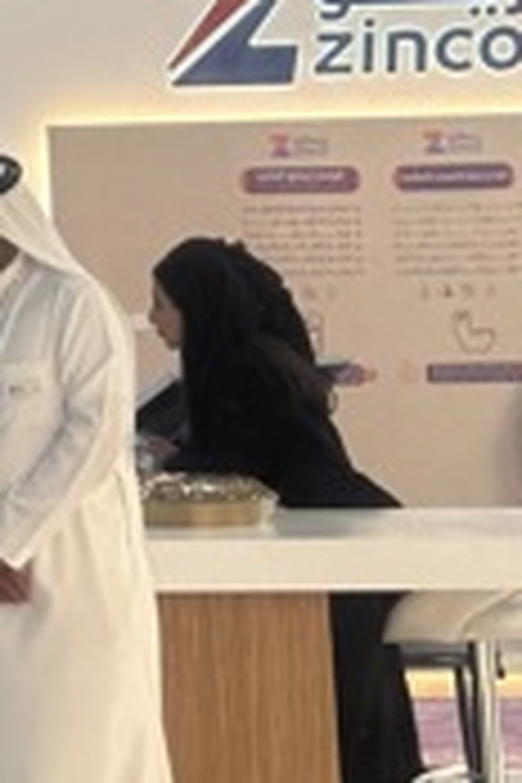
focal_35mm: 186
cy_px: -61
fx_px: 4045
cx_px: -914
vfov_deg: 10.9
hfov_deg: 6.8
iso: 80
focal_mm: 6.86
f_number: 1.78
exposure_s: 1/60
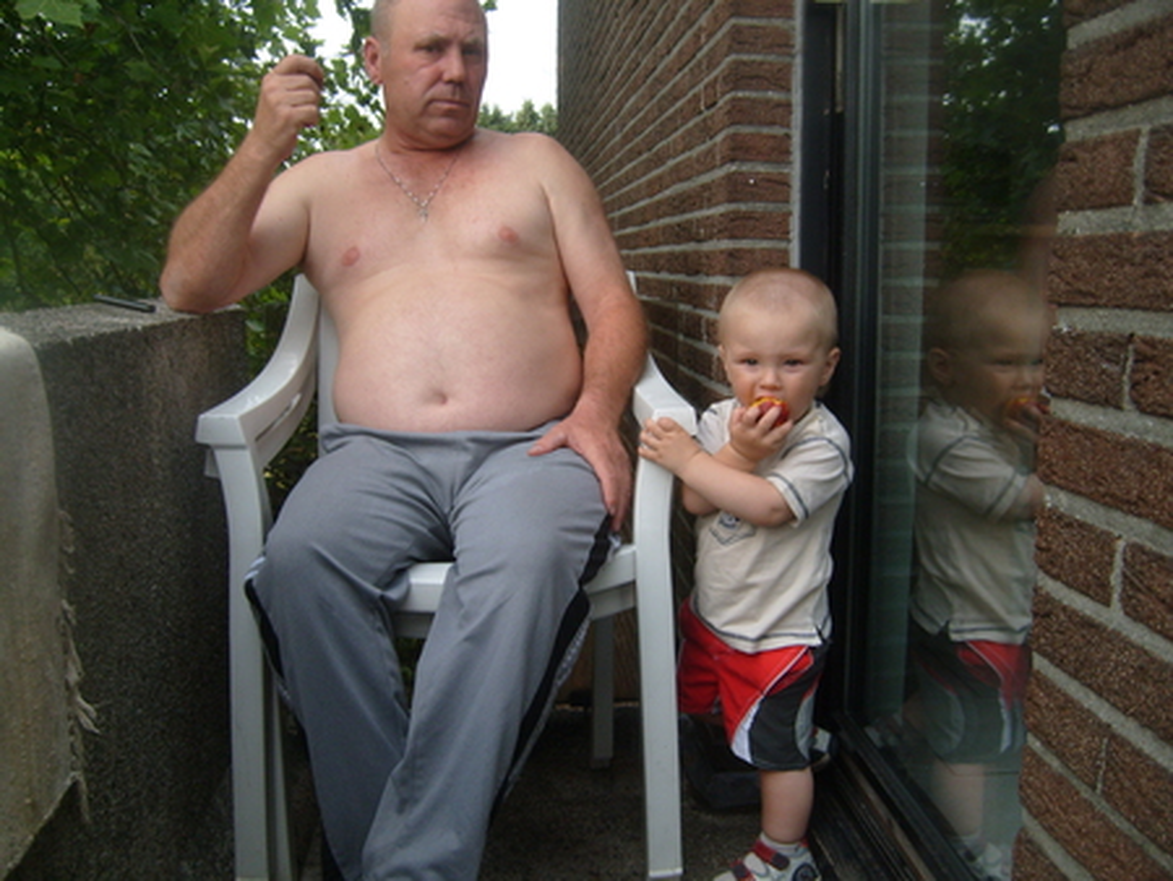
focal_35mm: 35
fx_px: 1187
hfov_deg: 52.6
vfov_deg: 40.7
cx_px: 586
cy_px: 440
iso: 80
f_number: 2.8
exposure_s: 1/180
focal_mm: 5.8
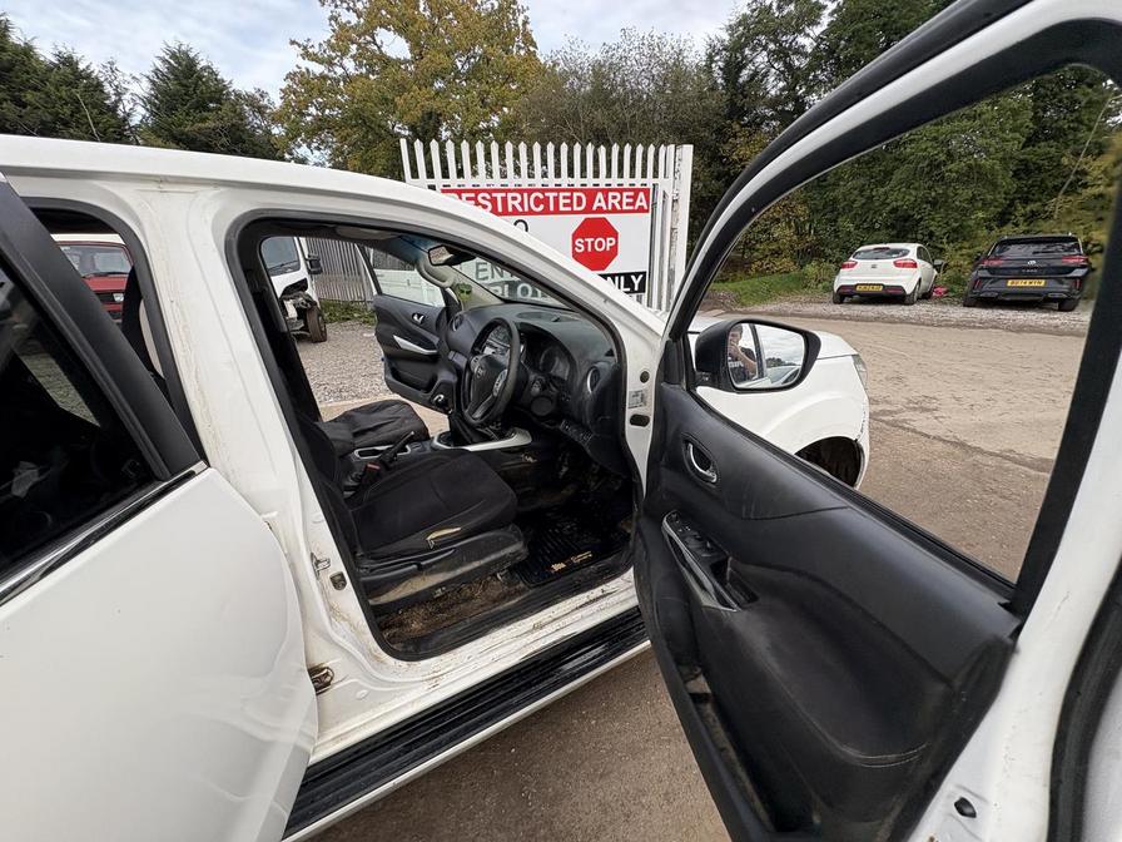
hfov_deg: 102.1
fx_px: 454
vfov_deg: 85.7
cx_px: 561
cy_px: 421
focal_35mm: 14
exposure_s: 1/241
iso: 50
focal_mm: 2.22
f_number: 2.2
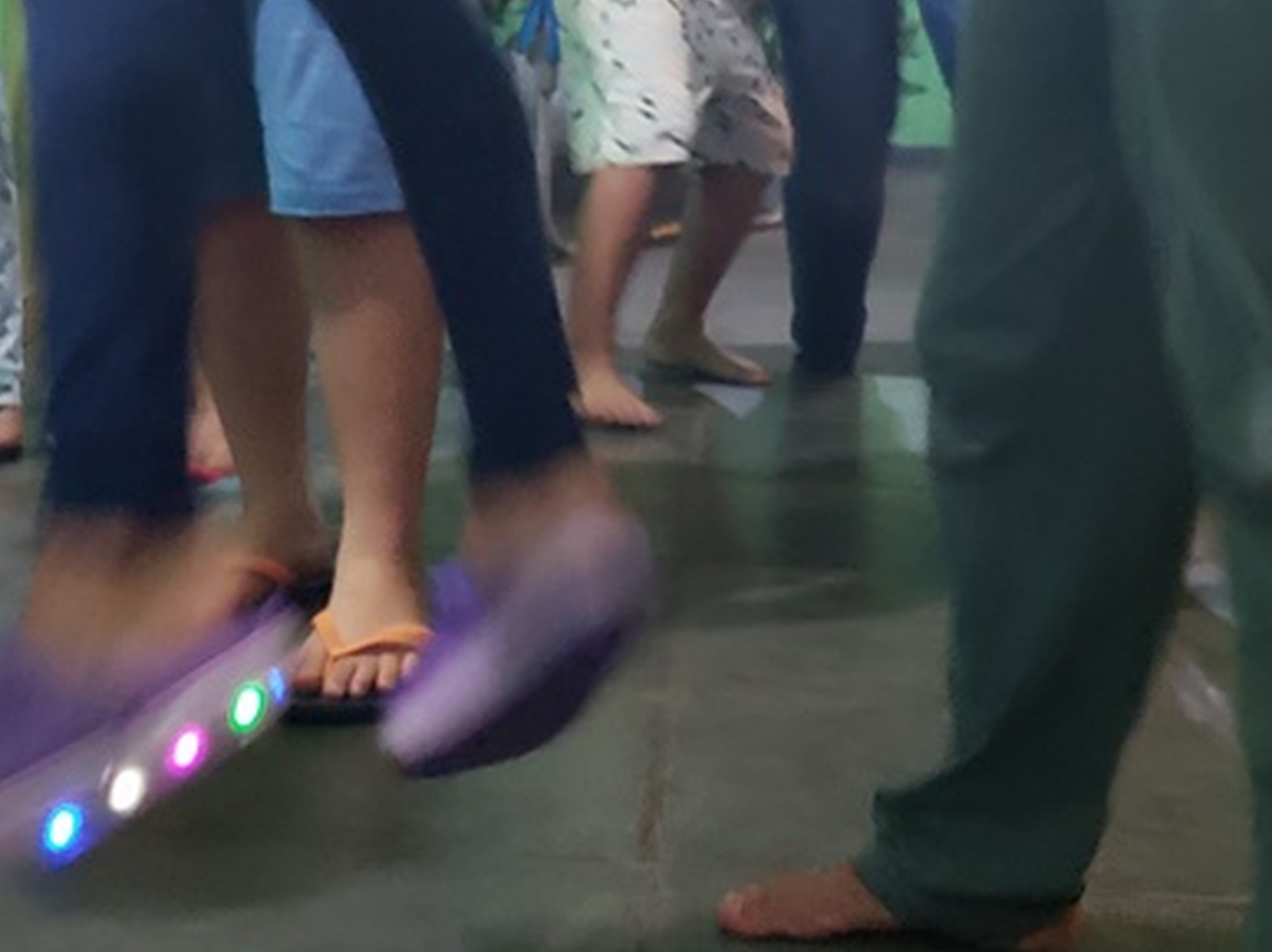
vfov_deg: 20.8
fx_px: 2534
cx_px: 620
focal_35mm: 69
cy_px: 86
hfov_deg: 28.2
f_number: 1.5
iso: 800
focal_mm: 4.3
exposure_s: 1/17
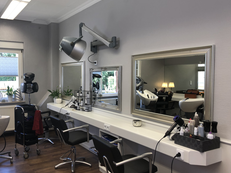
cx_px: 105
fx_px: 220
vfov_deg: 42.9
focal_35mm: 33
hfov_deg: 55.3
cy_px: 84
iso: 25
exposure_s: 1/50
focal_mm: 4
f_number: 1.8
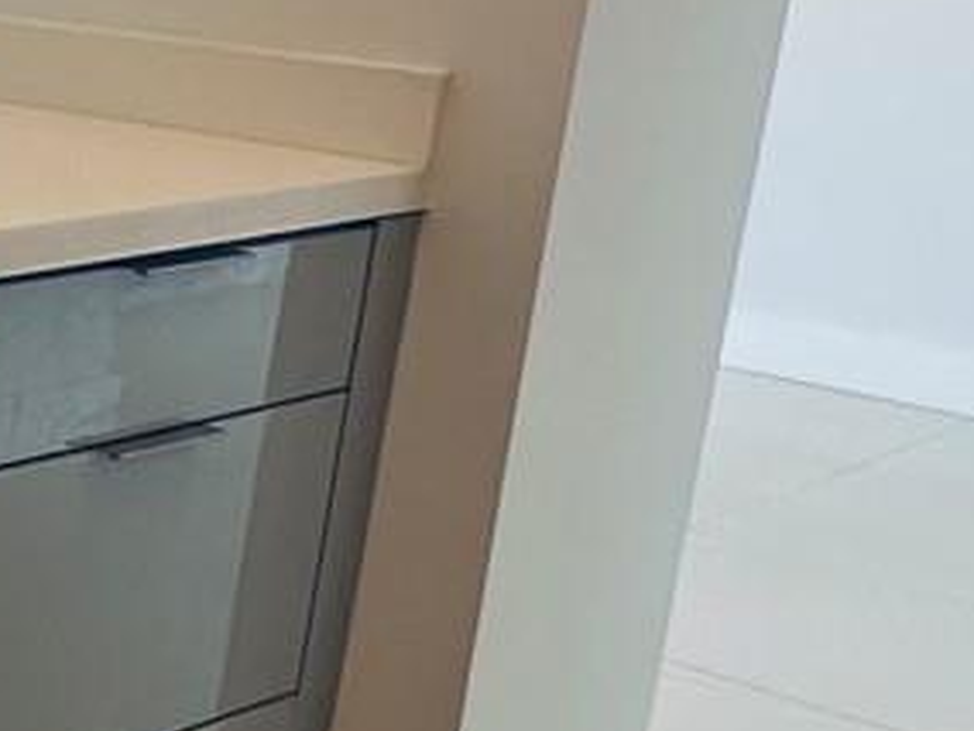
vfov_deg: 18.4
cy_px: 96
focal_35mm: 79
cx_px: -1252
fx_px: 2223
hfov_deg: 15.7
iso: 40
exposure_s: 1/125
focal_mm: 2.22
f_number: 2.2
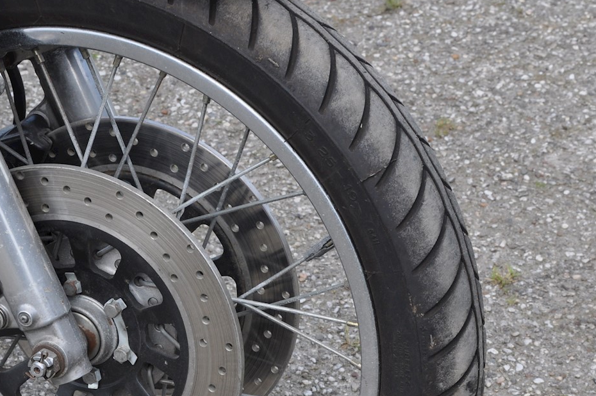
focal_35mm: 161
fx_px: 2663
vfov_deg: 8.5
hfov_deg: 12.7
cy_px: 309
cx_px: 167
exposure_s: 1/125
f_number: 11
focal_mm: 52
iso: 200
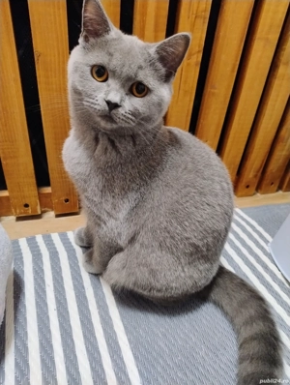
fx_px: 267
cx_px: 145
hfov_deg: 57.0
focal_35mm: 24
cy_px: 192
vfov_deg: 71.5
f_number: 1.8
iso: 2366
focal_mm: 5.56
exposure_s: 1/33.3
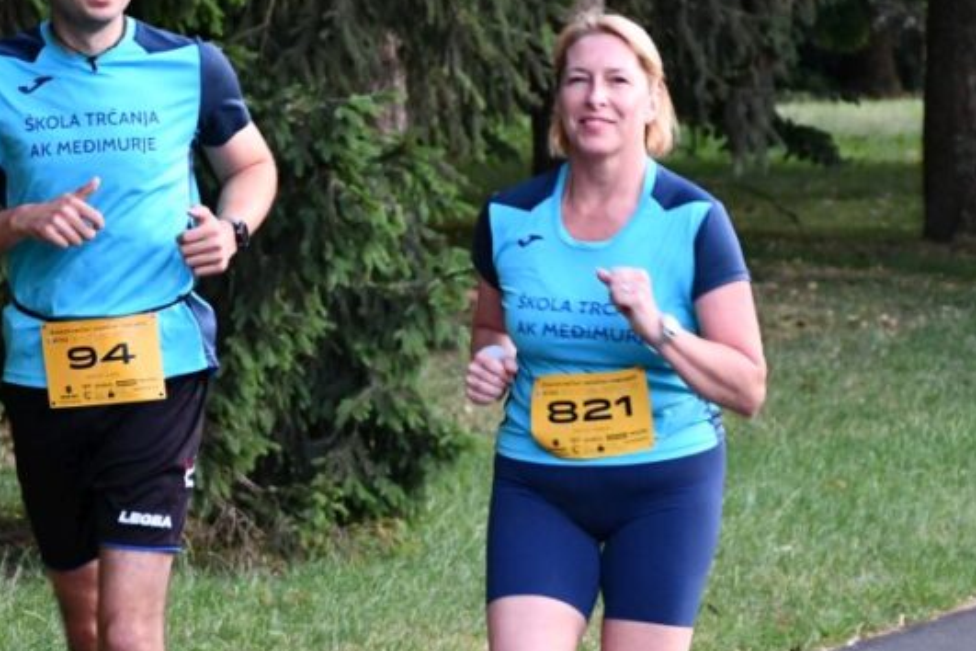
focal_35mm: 285
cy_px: 524
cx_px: 557
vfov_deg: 4.8
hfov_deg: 7.2
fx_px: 7726
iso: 2500
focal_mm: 80
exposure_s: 1/125
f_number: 5.3
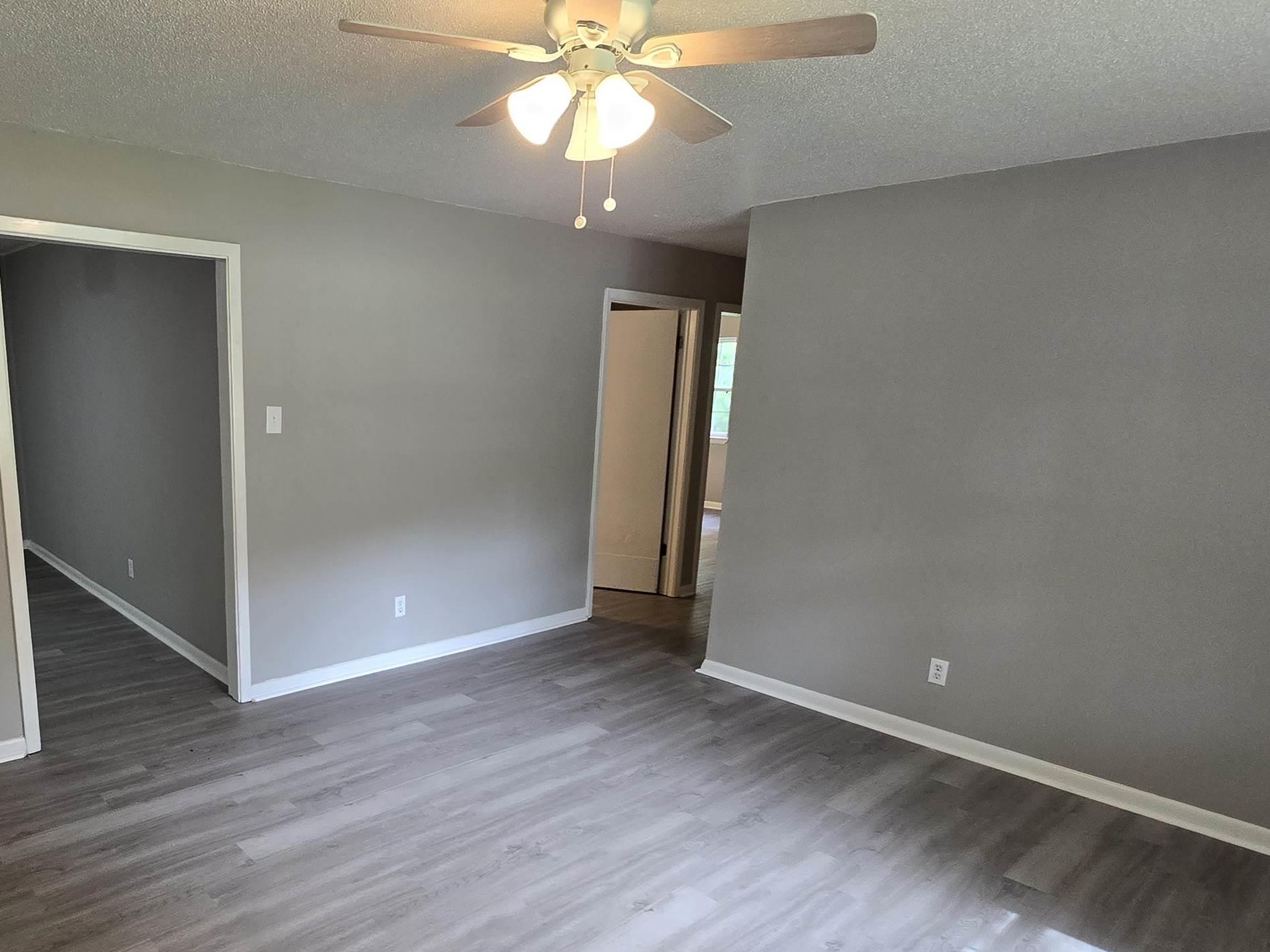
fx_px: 770
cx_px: 418
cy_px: 556
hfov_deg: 76.4
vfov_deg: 63.0
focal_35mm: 21
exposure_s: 1/60
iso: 200
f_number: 2.2
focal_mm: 2.2
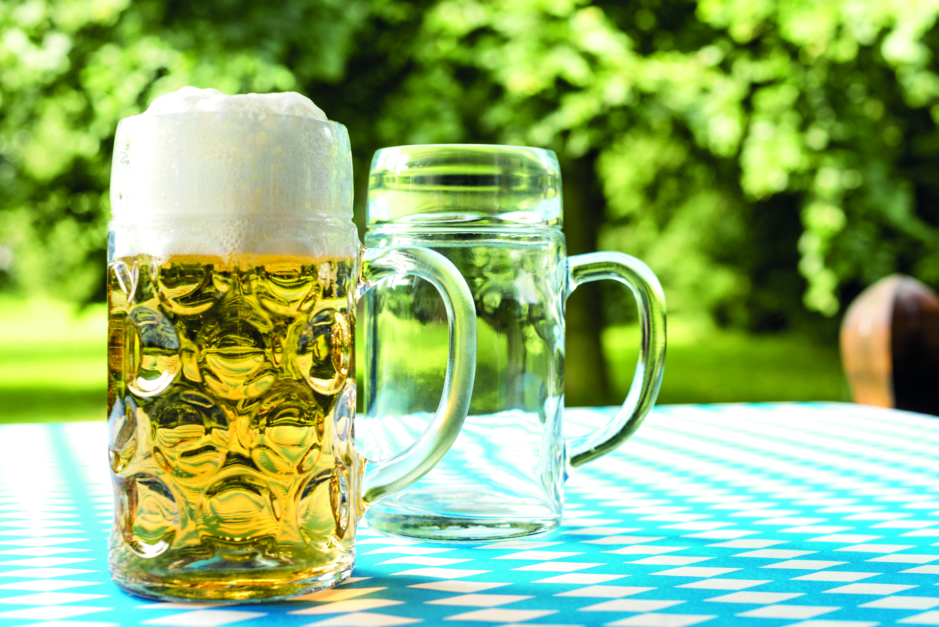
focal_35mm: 50
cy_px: 314
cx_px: 470
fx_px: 1305
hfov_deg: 39.6
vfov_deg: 27.0
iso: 400
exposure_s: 1/250
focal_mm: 50
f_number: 4.5
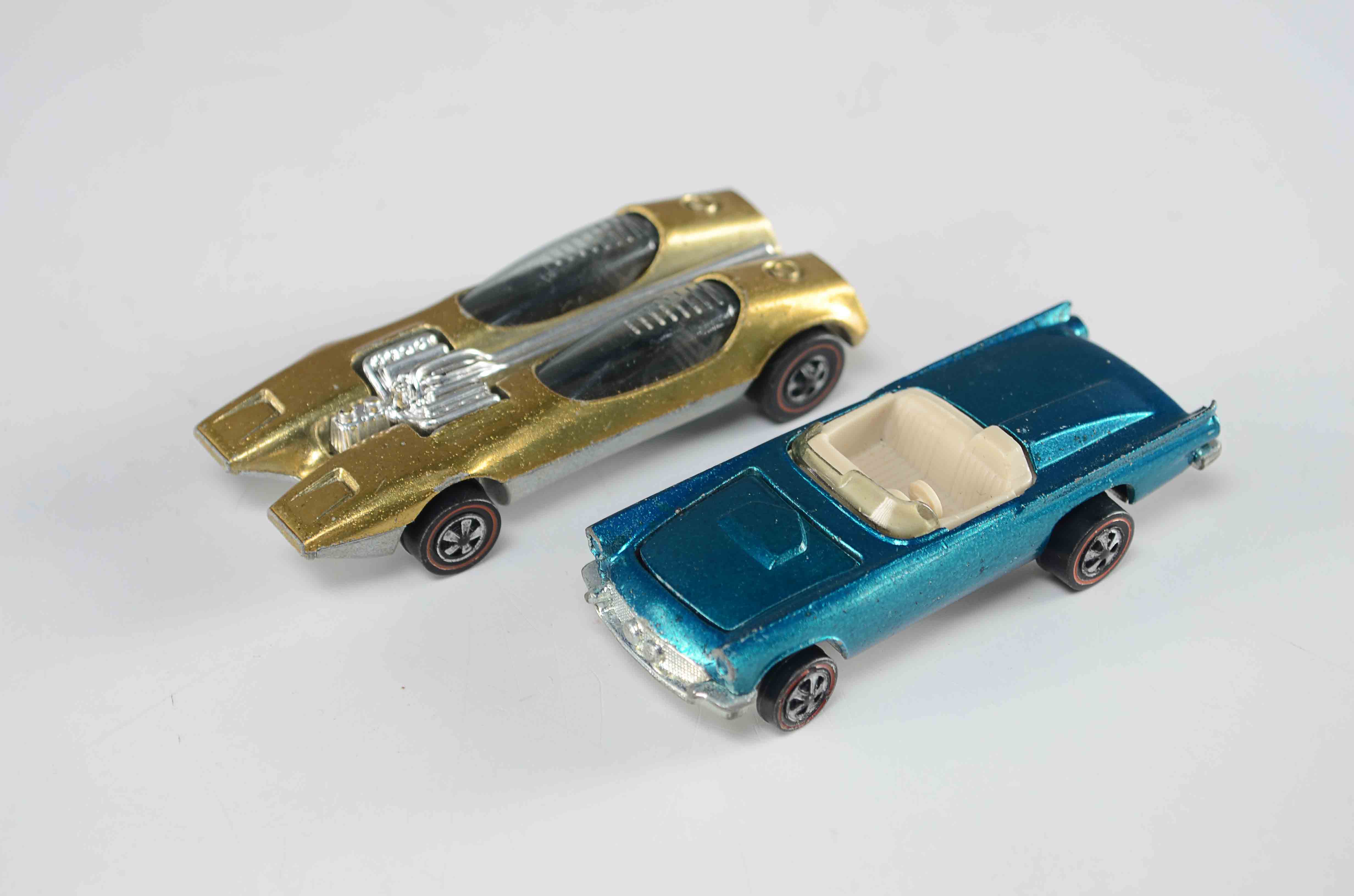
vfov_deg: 17.4
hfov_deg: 26.0
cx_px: 677
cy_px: 448
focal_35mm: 78
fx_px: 2928
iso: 100
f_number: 8
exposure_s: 1/80
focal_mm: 52
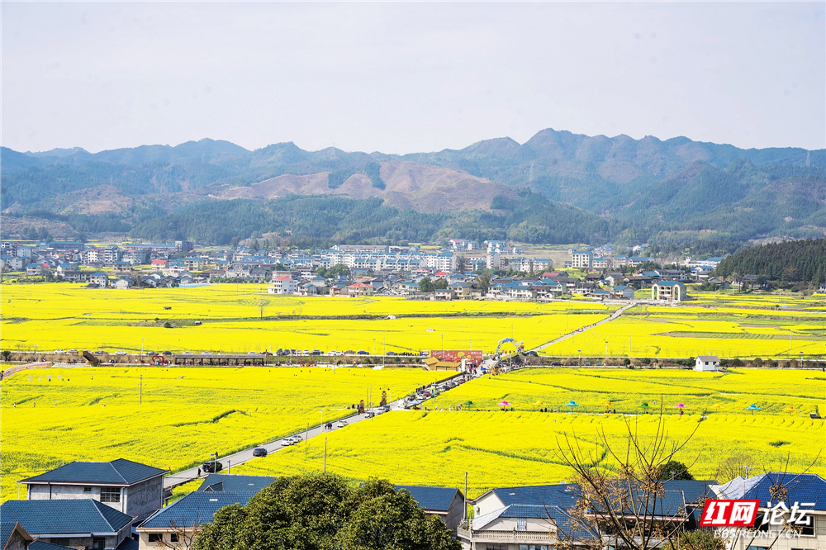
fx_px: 1583
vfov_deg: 19.7
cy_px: 275
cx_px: 413
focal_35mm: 69
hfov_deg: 29.3
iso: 160
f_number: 13
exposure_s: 1/160
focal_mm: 69
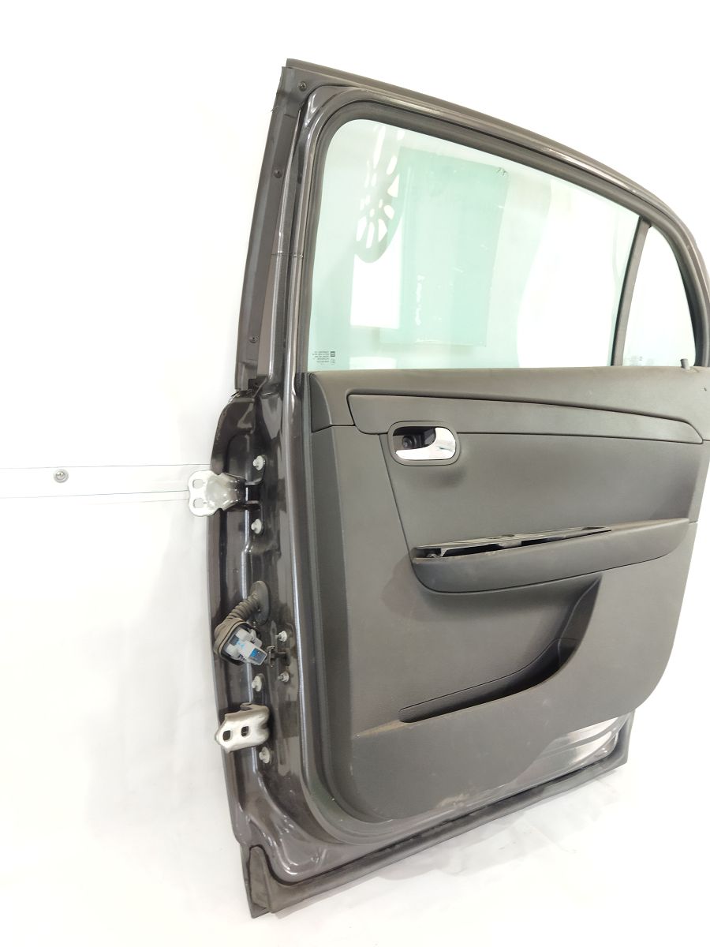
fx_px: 738
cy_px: 474
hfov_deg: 51.4
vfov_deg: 65.3
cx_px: 355
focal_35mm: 27
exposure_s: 1/50
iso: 313
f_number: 1.79
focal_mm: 4.71
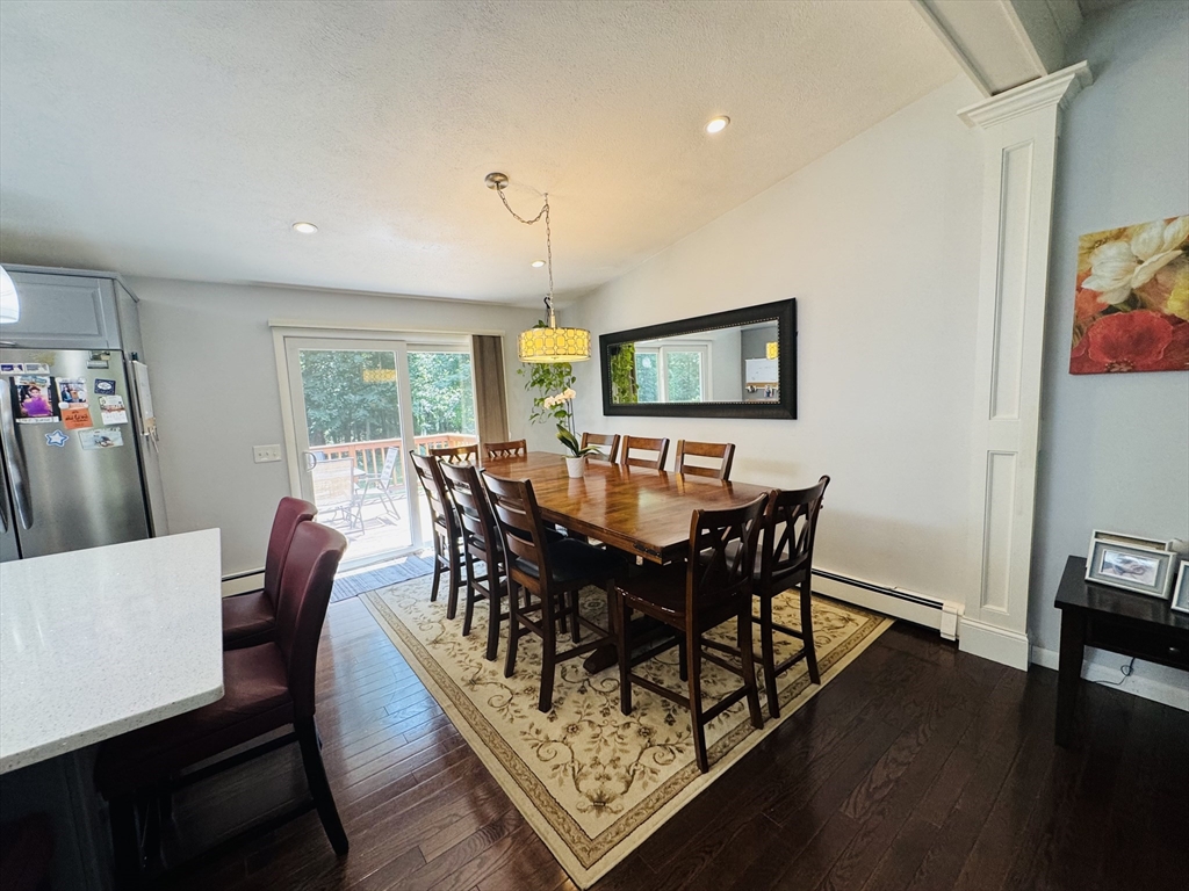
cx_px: 594
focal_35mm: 14
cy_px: 446
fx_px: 481
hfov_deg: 102.1
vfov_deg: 85.7
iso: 160
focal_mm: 2.22
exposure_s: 1/120
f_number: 2.2
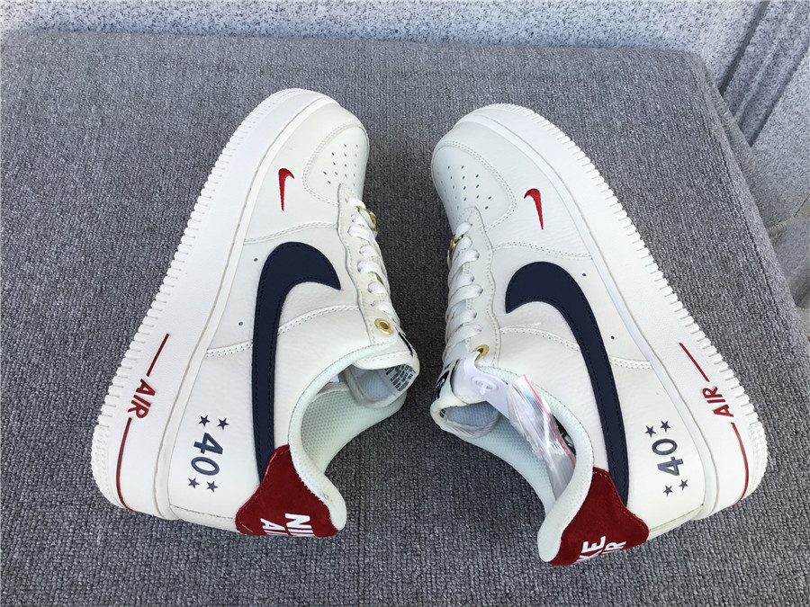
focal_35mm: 31
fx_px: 725
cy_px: 304
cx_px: 405
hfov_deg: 58.4
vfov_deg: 45.4
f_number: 2.4
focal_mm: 3.3
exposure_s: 1/154
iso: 25
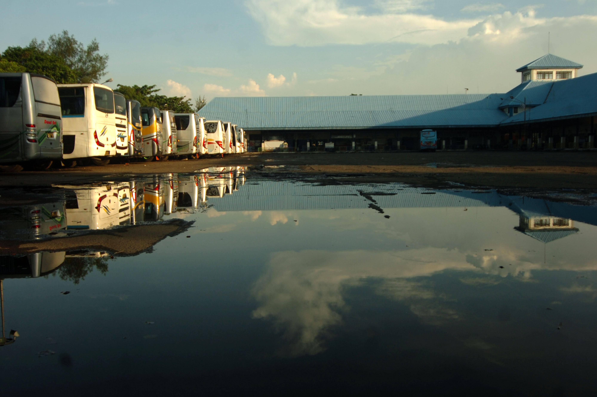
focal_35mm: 36
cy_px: 198
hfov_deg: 53.2
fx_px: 597
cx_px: 298
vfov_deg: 36.8
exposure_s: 1/1000
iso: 200
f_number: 4
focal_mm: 24
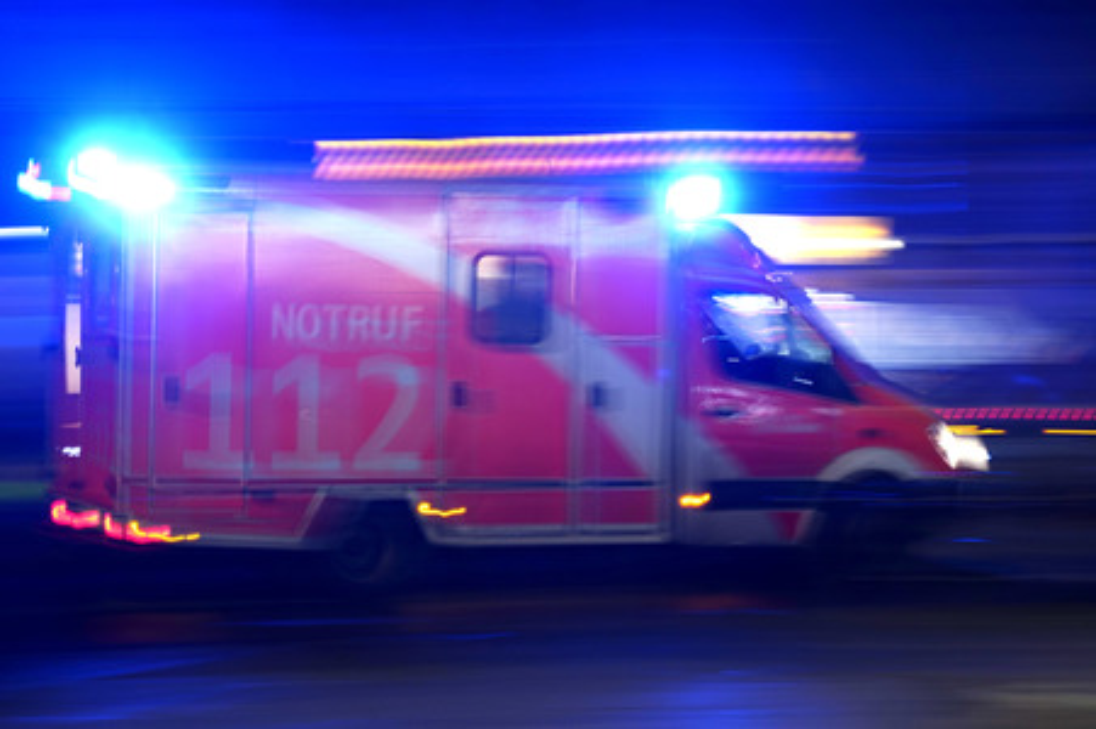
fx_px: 3042
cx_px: 548
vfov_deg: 13.7
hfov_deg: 20.4
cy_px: 364
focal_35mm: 100
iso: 640
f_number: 8
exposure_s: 1/2.5
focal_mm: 100
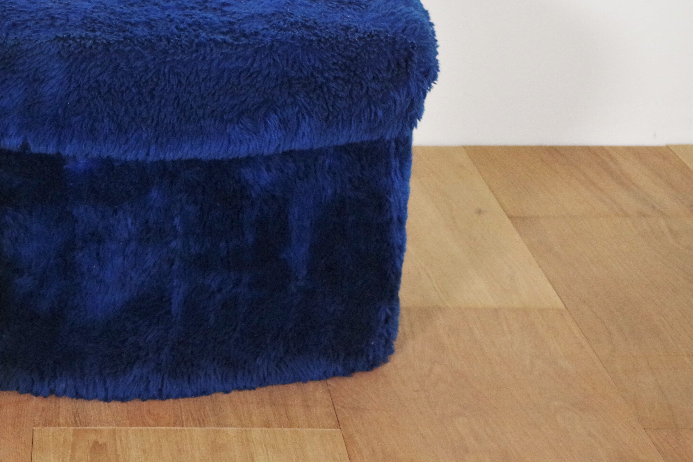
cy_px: 105
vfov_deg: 16.2
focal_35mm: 84
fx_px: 1617
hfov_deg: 23.8
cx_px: 131
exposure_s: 1/125
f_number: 4
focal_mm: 32.5
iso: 1600
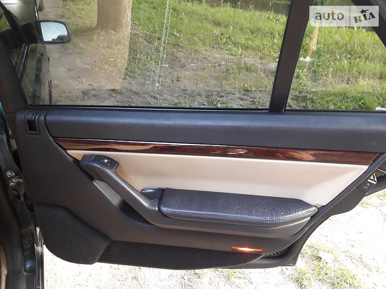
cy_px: 144
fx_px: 312
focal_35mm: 28
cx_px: 193
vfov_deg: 49.7
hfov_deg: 63.4
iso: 200
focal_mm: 3.7
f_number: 1.9
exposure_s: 1/25
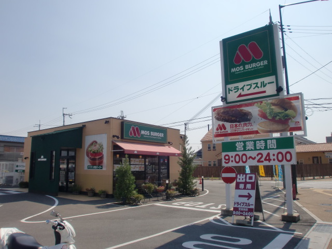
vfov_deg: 49.7
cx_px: 166
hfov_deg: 63.4
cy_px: 124
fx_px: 269
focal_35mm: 28
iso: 64
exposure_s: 1/320
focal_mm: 4.65
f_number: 7.8
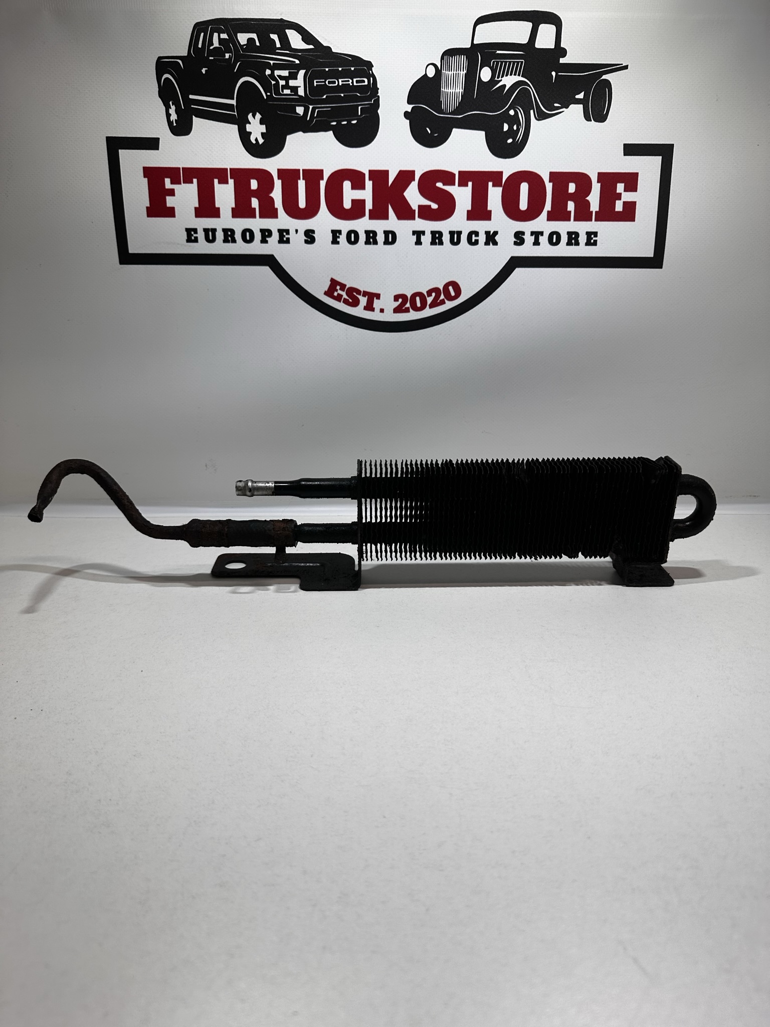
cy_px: 514
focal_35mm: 24
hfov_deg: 56.8
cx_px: 385
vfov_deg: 71.6
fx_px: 712
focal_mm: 6.86
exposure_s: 1/100
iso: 64
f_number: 1.78
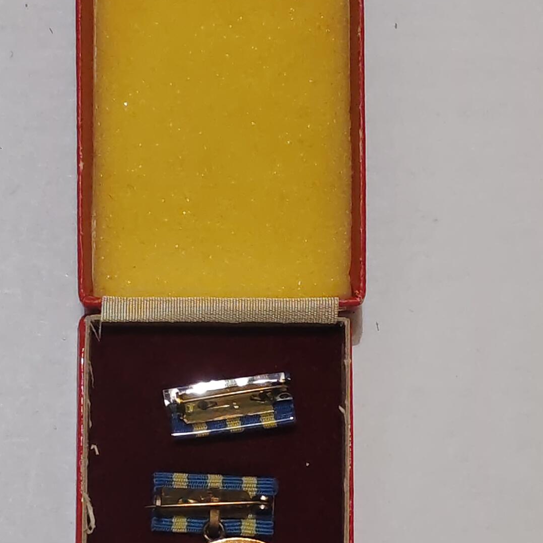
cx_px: 219
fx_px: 1775
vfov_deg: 17.3
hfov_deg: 17.4
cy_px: 381
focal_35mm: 100
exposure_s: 1/50
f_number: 1.95
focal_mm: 5.52
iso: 1000
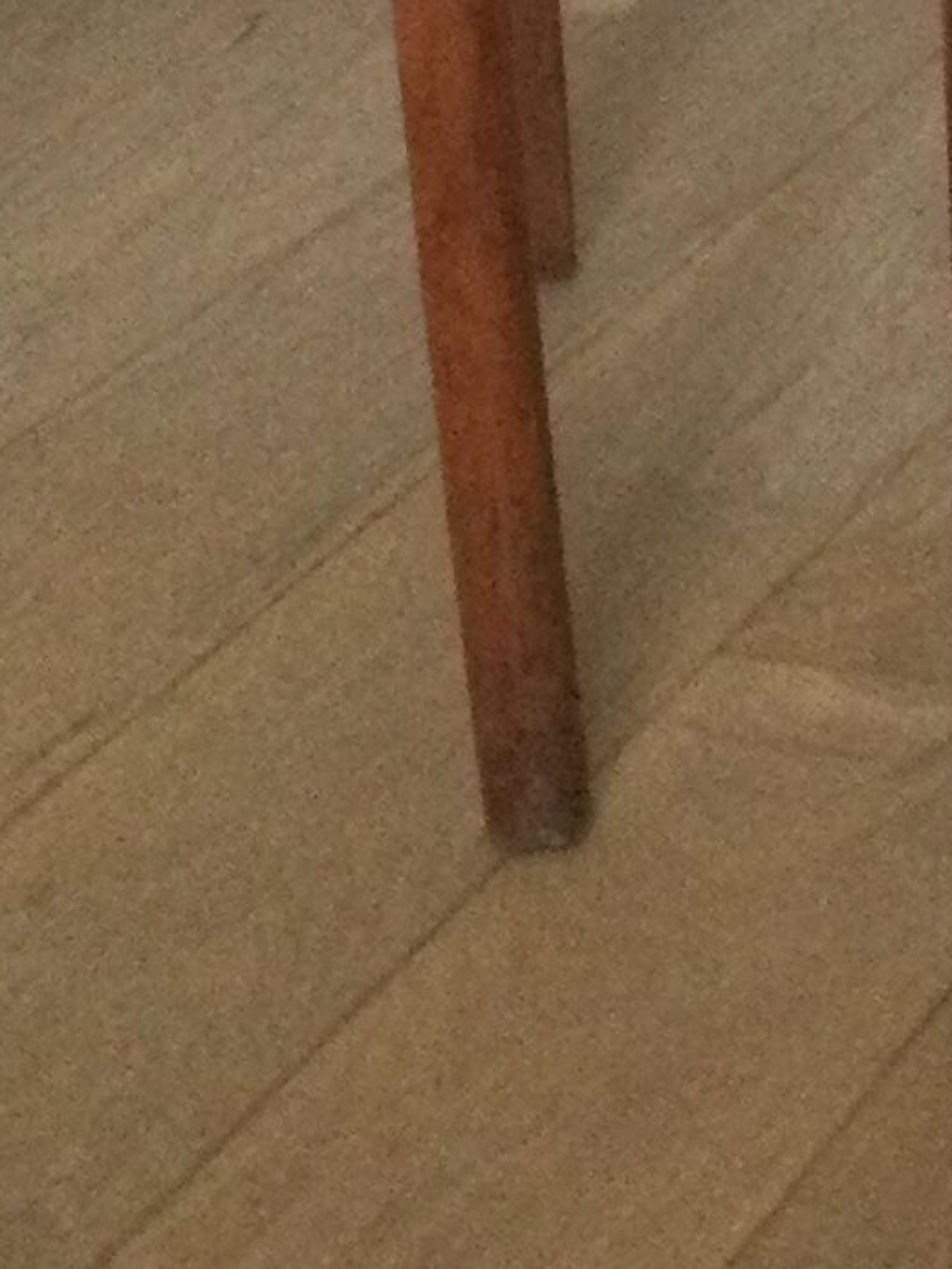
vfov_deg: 12.9
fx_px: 5352
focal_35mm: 146
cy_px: -531
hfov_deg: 10.1
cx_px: 976
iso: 160
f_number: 2.4
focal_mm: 3.3
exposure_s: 1/33
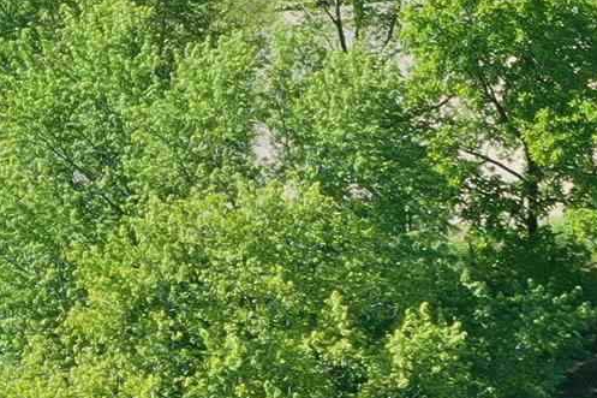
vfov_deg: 7.6
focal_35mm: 173
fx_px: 2868
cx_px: 1496
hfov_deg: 10.1
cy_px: 782
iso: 100
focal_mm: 10.26
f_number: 5
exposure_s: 1/200
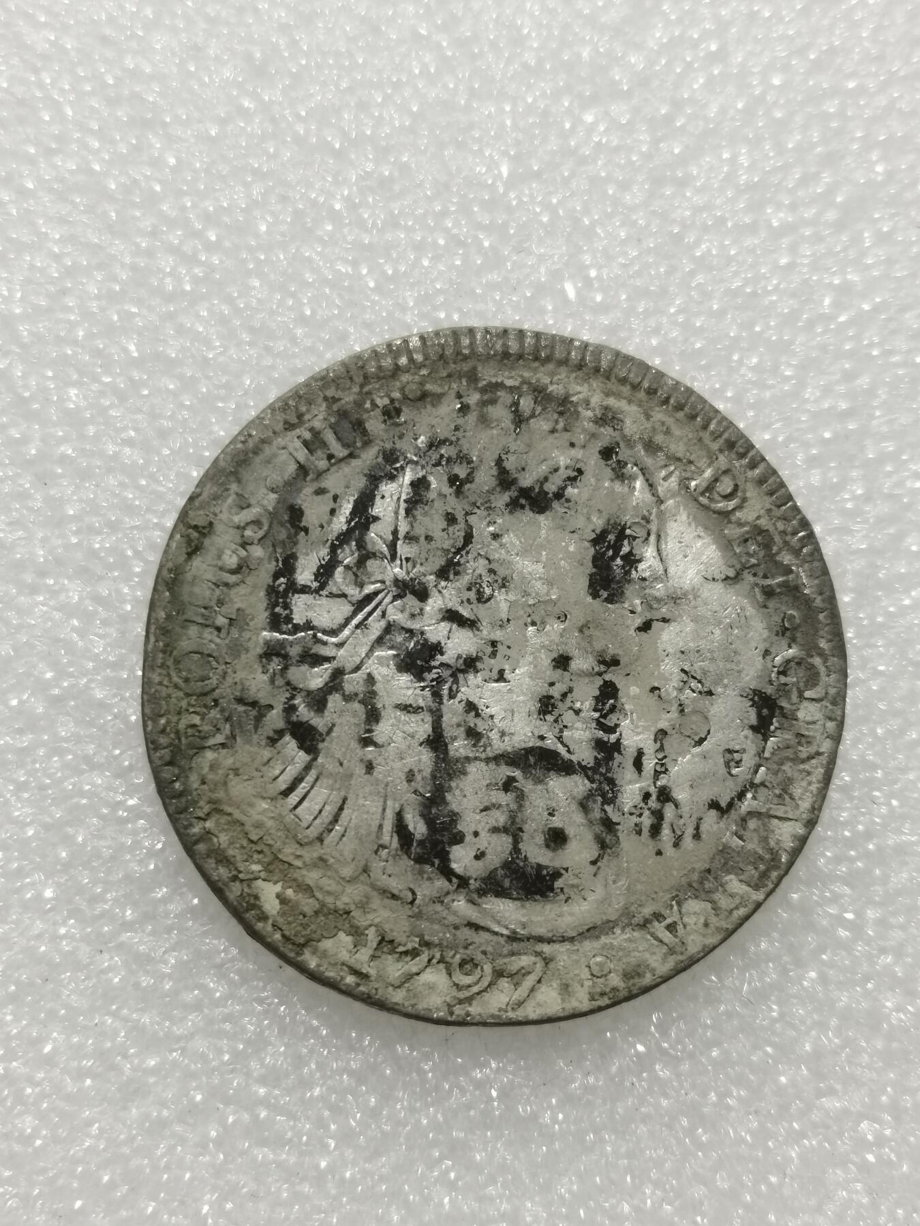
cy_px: 613
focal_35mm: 56
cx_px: 460
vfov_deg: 34.3
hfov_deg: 26.1
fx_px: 1984
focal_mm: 5.58
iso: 160
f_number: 1.8
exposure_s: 1/120
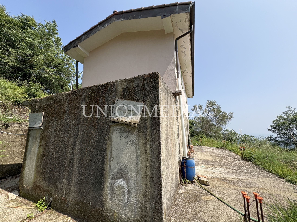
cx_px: 148
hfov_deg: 102.1
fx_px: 120
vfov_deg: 85.7
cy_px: 111
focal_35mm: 14
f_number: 2.2
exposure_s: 1/1449
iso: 50
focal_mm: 2.22
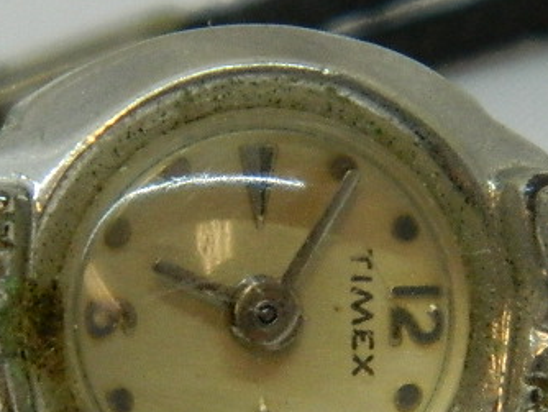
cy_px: 364
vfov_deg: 2.7
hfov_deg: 3.7
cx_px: 279
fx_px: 8586
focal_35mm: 542
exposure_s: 1/80
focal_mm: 31.8
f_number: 5.1
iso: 320
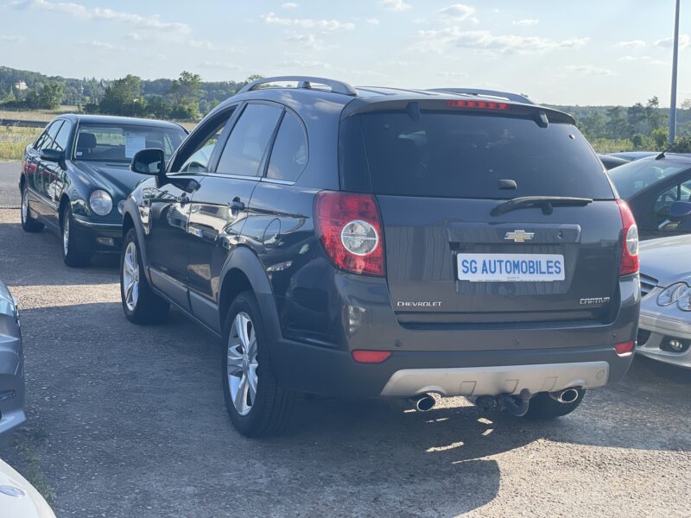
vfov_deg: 28.0
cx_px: 346
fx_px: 1038
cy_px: 259
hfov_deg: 36.8
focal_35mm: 52
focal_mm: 6
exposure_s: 1/716
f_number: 2
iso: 32
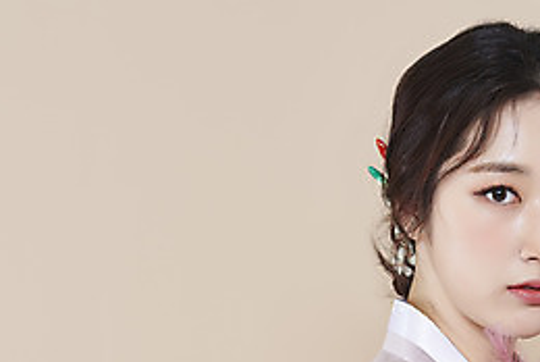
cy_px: 399
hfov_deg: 8.5
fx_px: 3634
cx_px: 398
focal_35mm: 242
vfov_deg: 5.7
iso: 64
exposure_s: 1/125
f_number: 11
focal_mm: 105
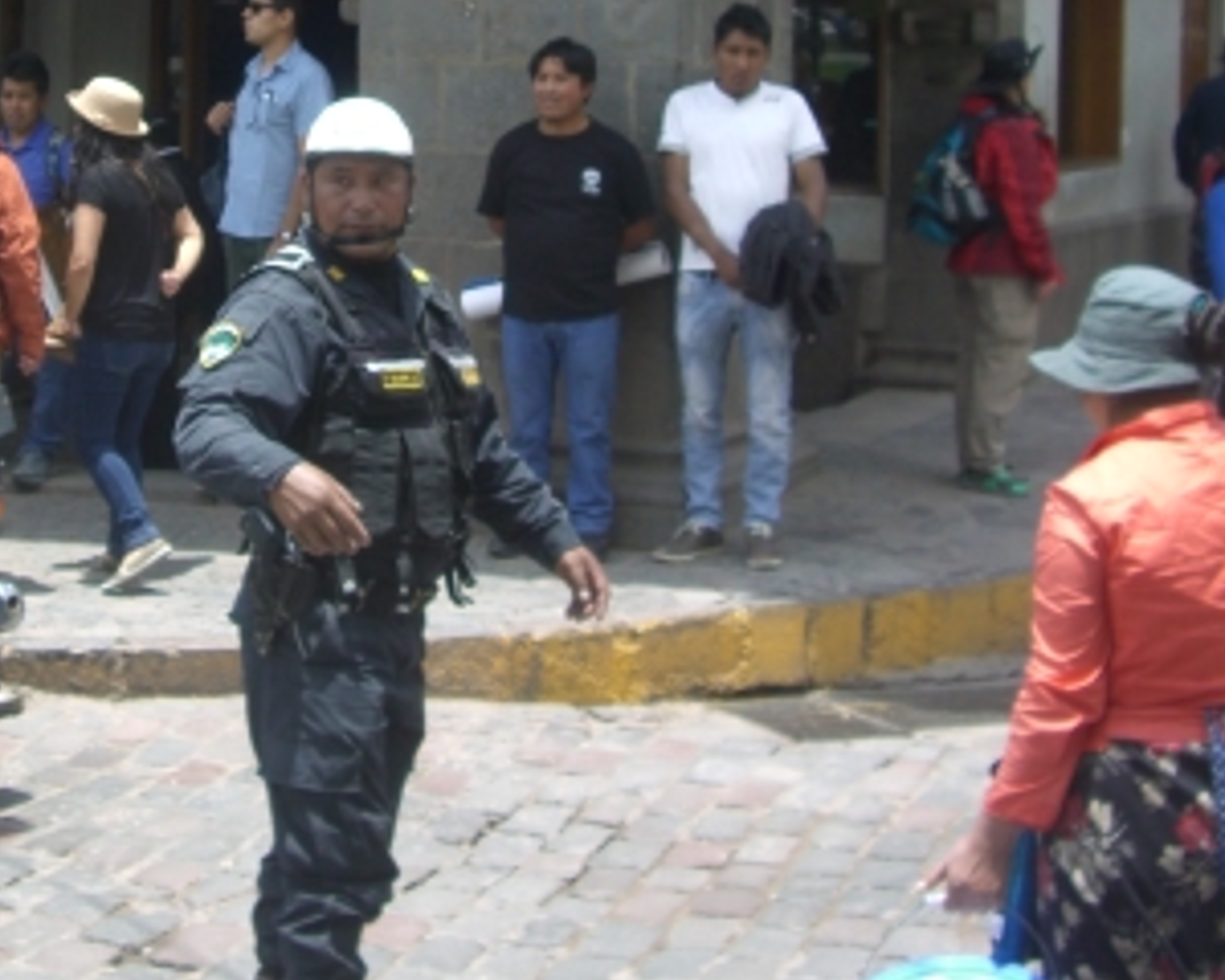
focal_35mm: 79
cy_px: 98
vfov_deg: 19.1
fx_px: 2864
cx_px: 331
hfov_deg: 23.9
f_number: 2.8
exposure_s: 1/400
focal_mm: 7.9
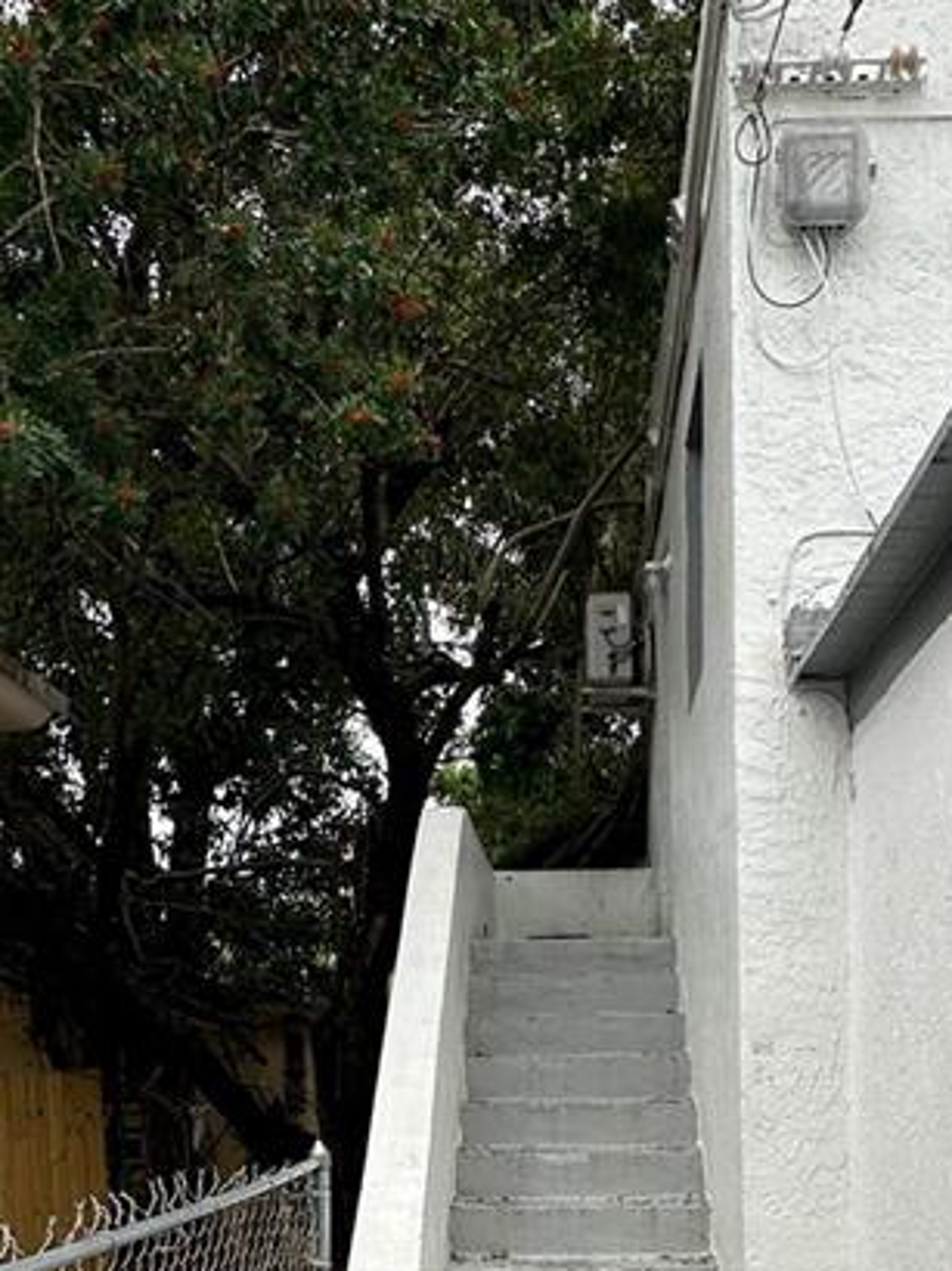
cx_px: 549
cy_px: 1141
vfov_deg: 42.1
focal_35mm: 41
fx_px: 1505
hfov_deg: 35.0
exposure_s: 1/204
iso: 40
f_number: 2.2
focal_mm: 2.22
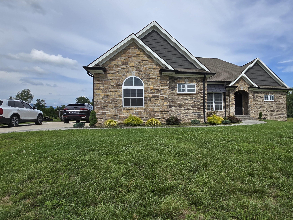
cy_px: 110
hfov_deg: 80.4
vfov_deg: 66.0
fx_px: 169
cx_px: 182
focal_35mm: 20
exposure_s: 1/3446
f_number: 2.2
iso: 50
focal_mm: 2.2
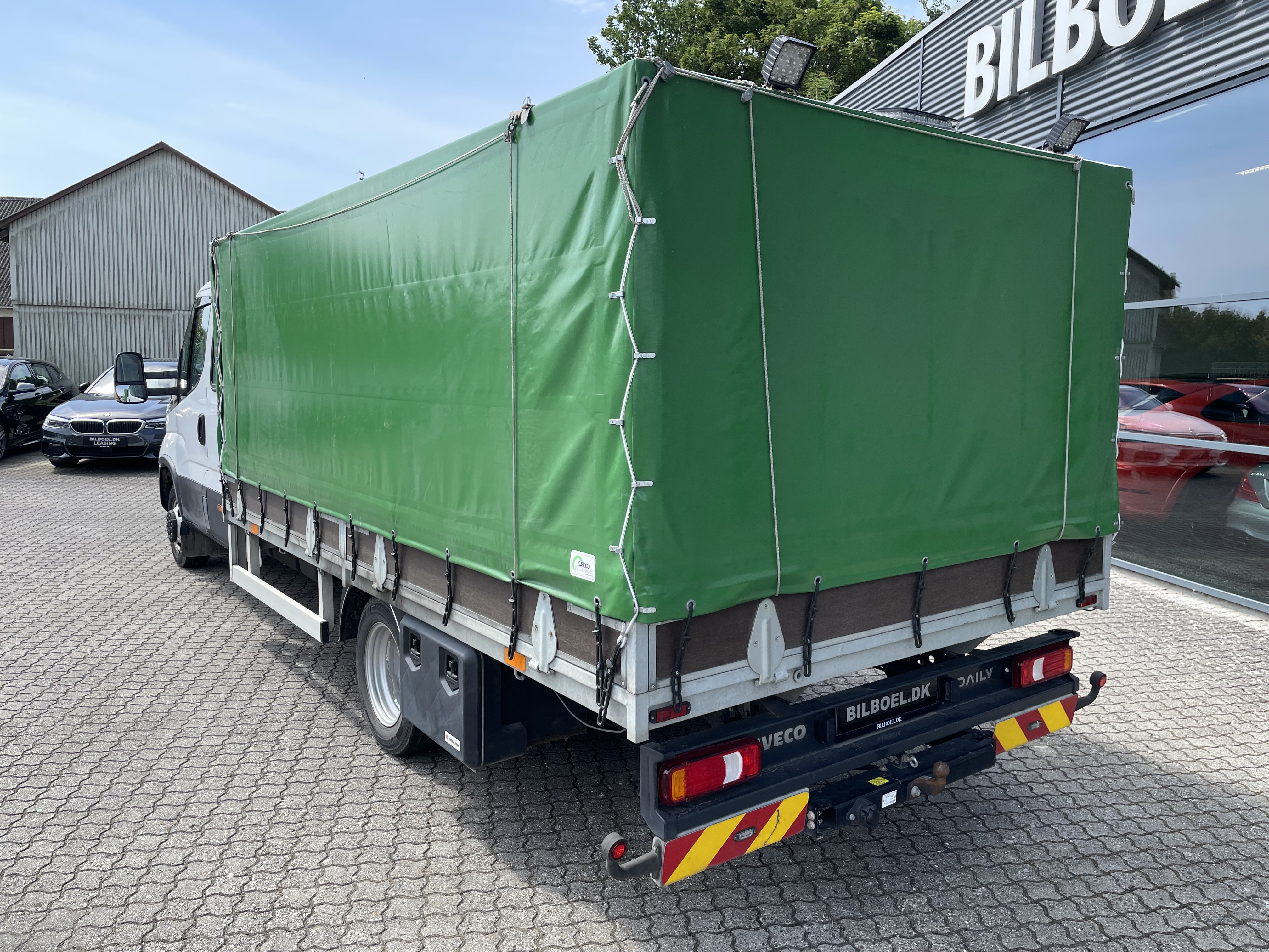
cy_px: 476
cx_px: 634
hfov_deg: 67.3
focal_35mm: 26
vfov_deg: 53.1
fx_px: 953
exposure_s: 1/1159
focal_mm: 4.2
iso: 32
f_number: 1.6
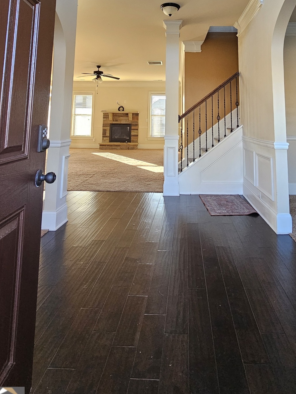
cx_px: 175
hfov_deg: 60.7
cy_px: 87
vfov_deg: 69.9
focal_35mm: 22
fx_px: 251
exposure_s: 1/60
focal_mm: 2.2
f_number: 2.2
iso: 250
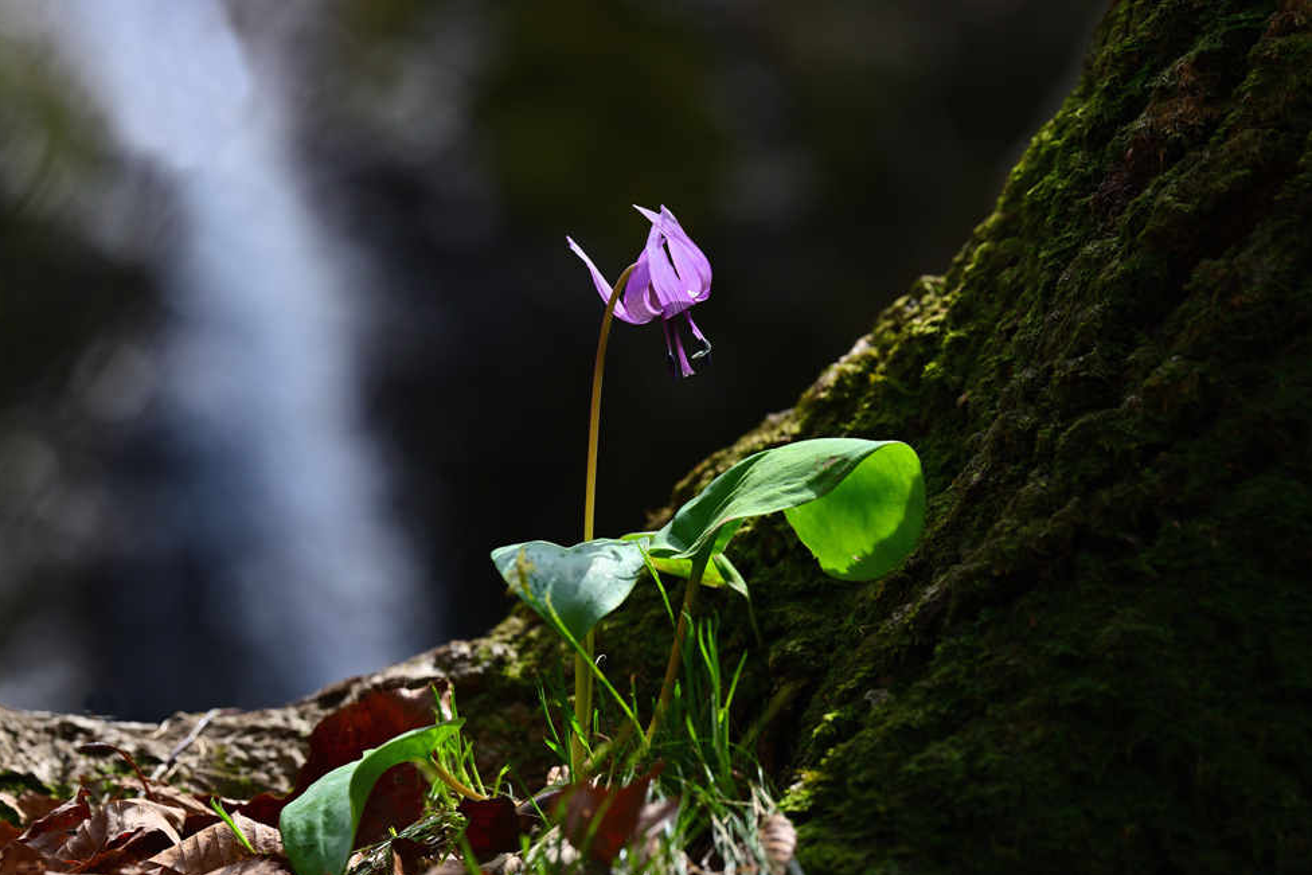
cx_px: 554
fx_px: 6050
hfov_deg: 12.4
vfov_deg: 8.3
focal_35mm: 166
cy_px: 355
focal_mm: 135
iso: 100
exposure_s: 1/400
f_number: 5
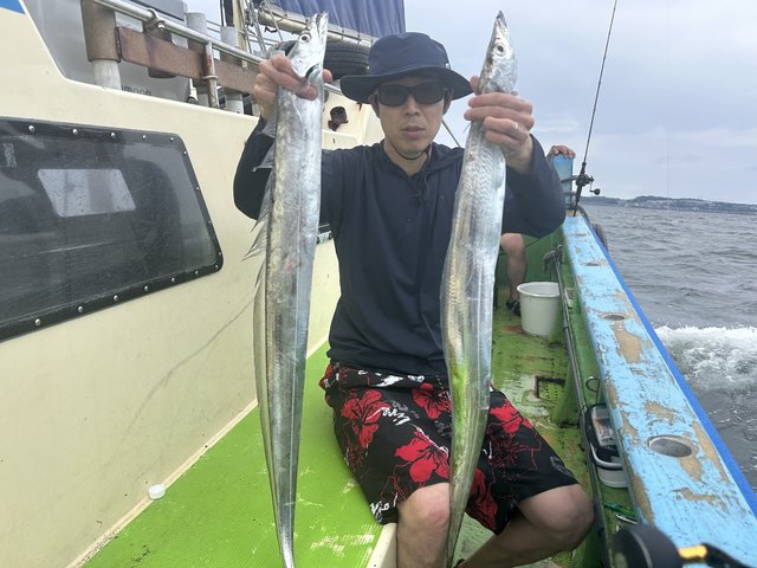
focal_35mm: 26
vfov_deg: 53.1
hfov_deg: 67.3
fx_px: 569
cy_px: 284
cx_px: 378
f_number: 1.5
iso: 50
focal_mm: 5.7
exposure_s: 1/2841
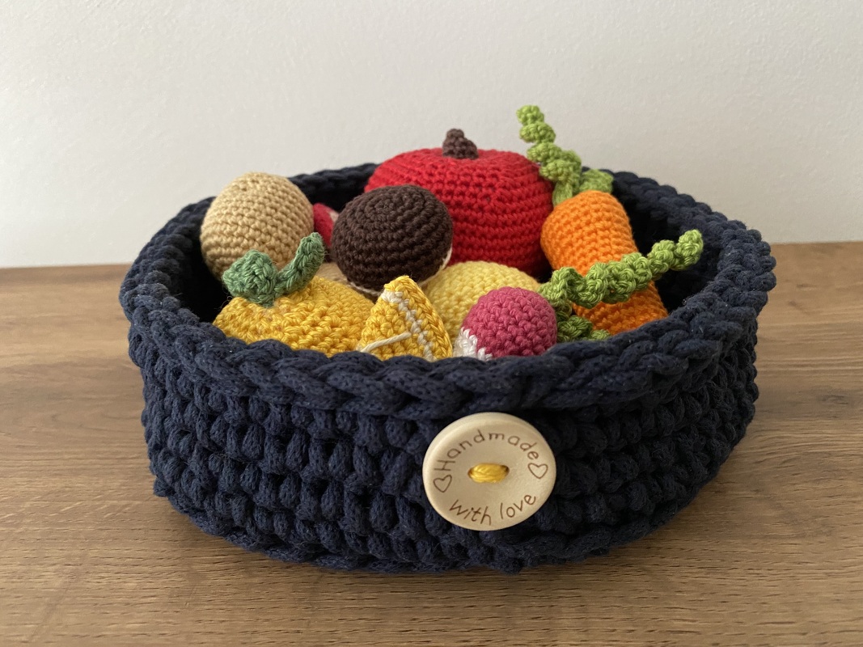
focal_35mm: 26
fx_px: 648
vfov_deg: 53.1
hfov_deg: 67.3
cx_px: 432
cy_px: 324
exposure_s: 1/34
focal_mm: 4.25
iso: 640
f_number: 1.8
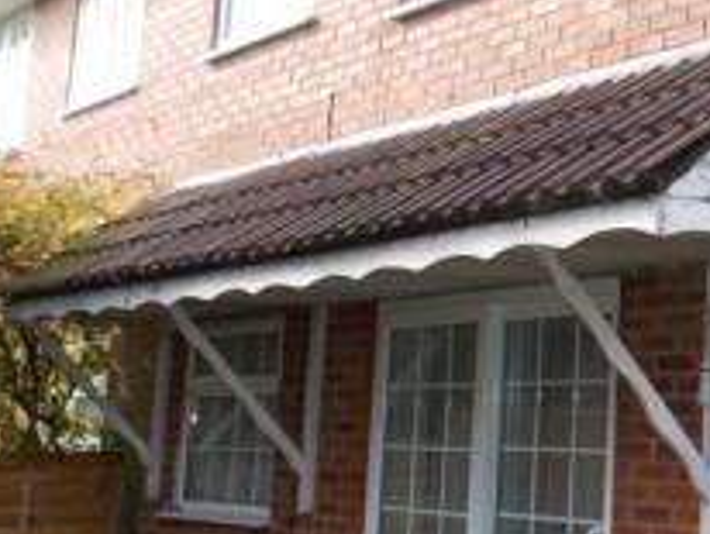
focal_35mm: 65
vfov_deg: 22.5
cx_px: 905
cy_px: 167
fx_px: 1335
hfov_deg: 25.8
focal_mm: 4
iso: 80
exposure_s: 1/160
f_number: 3.1
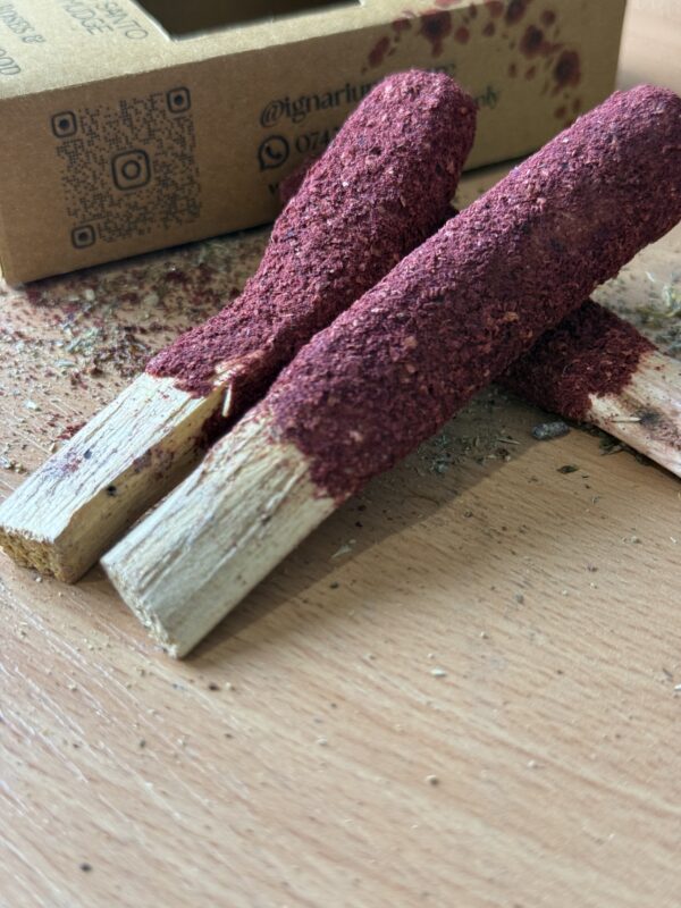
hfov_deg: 30.3
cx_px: 340
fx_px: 1259
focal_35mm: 48
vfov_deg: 39.7
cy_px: 454
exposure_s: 1/50
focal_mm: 6.76
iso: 125
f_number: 1.78
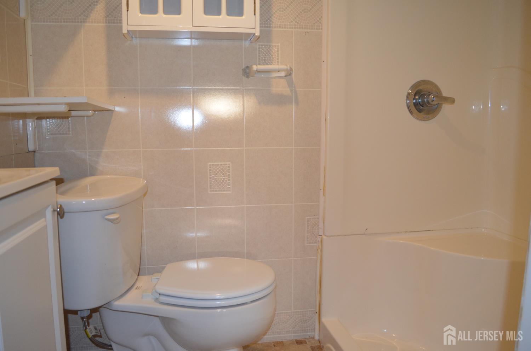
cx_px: 266
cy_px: 176
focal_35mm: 27
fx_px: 397
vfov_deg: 47.7
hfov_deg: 67.5
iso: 1000
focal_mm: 18
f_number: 3.5
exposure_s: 1/60
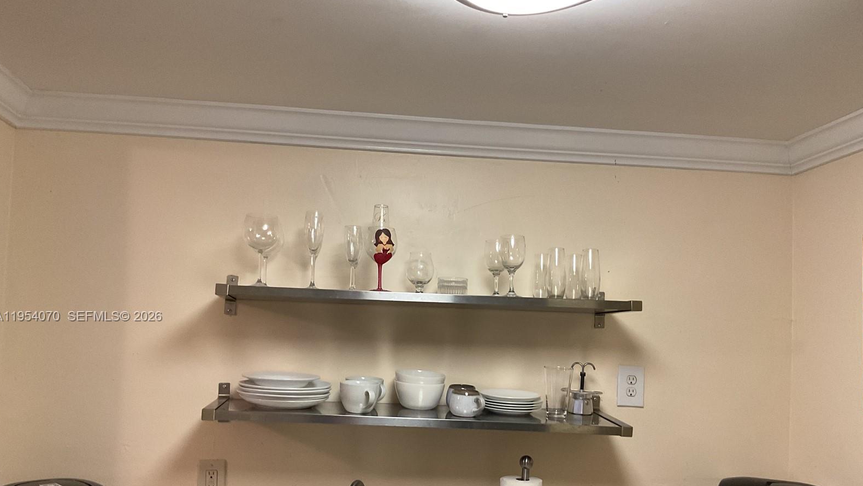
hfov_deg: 61.0
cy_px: 317
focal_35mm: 32
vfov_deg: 36.4
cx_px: 429
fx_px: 732
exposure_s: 1/60
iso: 200
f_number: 1.8
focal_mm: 3
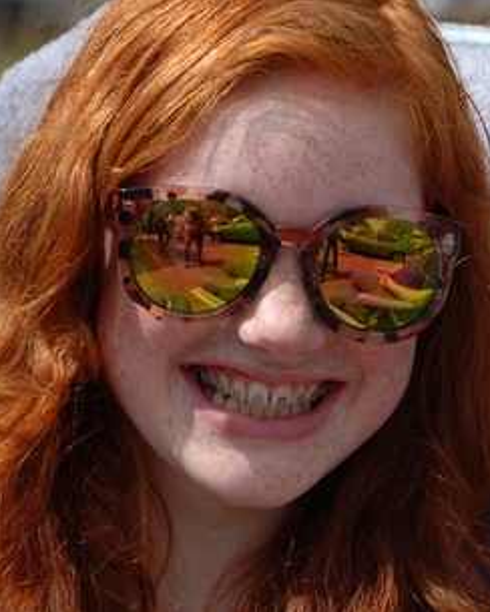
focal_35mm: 255
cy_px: 305
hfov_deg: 6.1
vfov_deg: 7.6
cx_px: 293
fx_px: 4623
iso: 100
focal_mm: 120
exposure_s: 1/200
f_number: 7.1
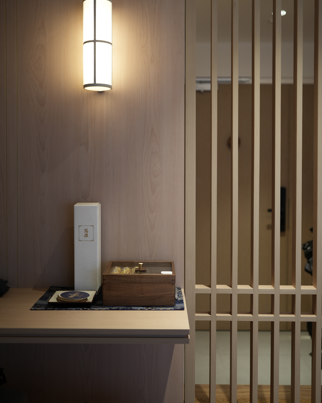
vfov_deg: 45.7
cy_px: 173
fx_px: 477
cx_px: 161
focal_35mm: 40
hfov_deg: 37.3
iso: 160
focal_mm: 35
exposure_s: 1/40
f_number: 2
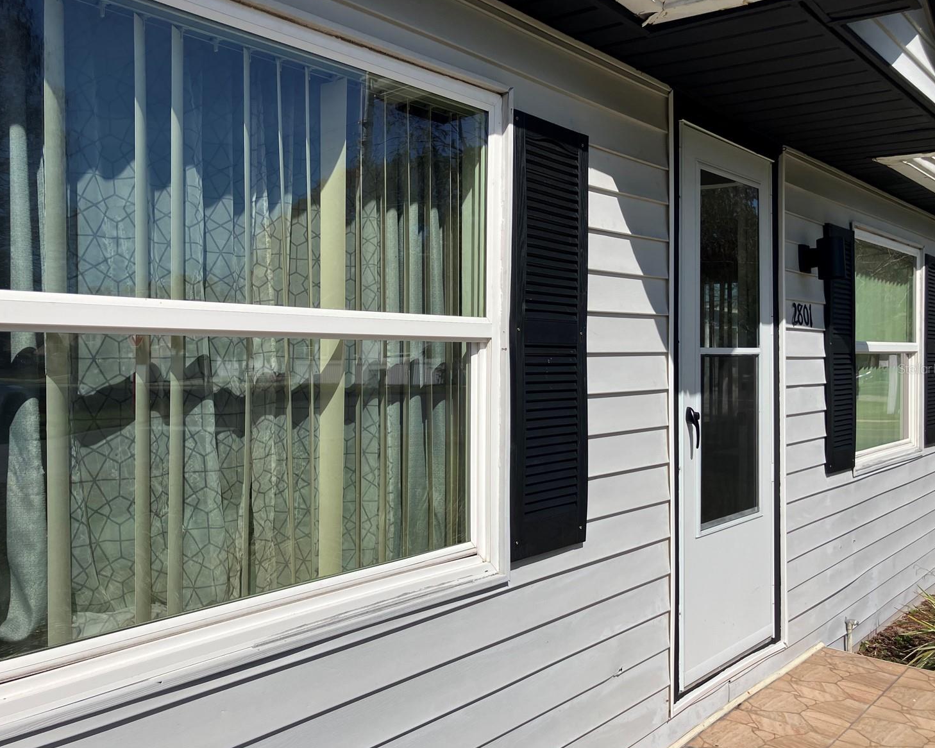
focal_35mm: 30
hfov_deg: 58.8
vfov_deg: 48.5
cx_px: 446
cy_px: 368
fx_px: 830
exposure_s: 1/4049
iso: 32
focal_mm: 3.99
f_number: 1.8
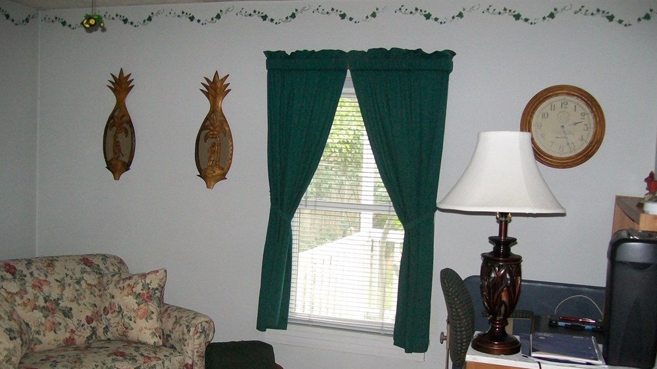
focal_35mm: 38
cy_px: 237
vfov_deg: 31.0
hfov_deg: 52.8
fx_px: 662
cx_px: 327
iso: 160
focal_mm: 6.1
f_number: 2.7
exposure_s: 1/60
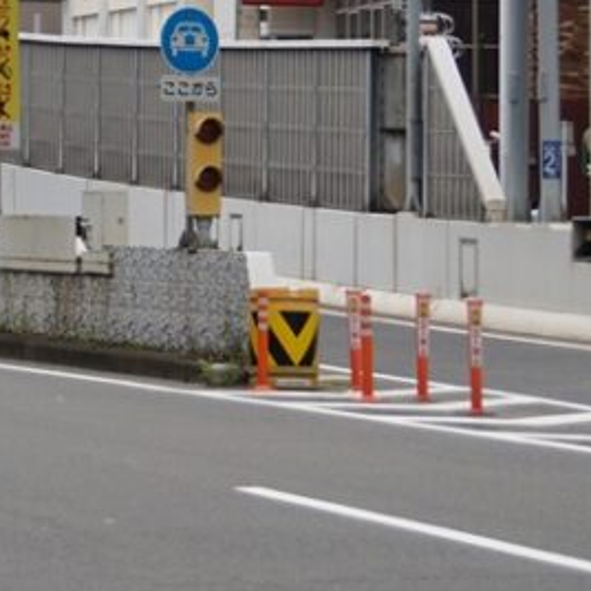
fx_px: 4242
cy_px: -95
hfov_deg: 7.9
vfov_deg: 7.9
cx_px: 13
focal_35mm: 220
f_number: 4.5
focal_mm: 45
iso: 160
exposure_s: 1/80
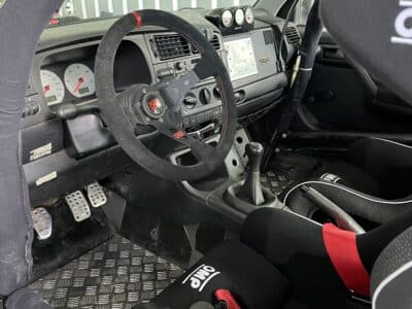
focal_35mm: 26
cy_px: 154
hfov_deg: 67.3
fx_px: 309
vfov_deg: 53.1
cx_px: 206
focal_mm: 5.1
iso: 500
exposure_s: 1/48
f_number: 1.6
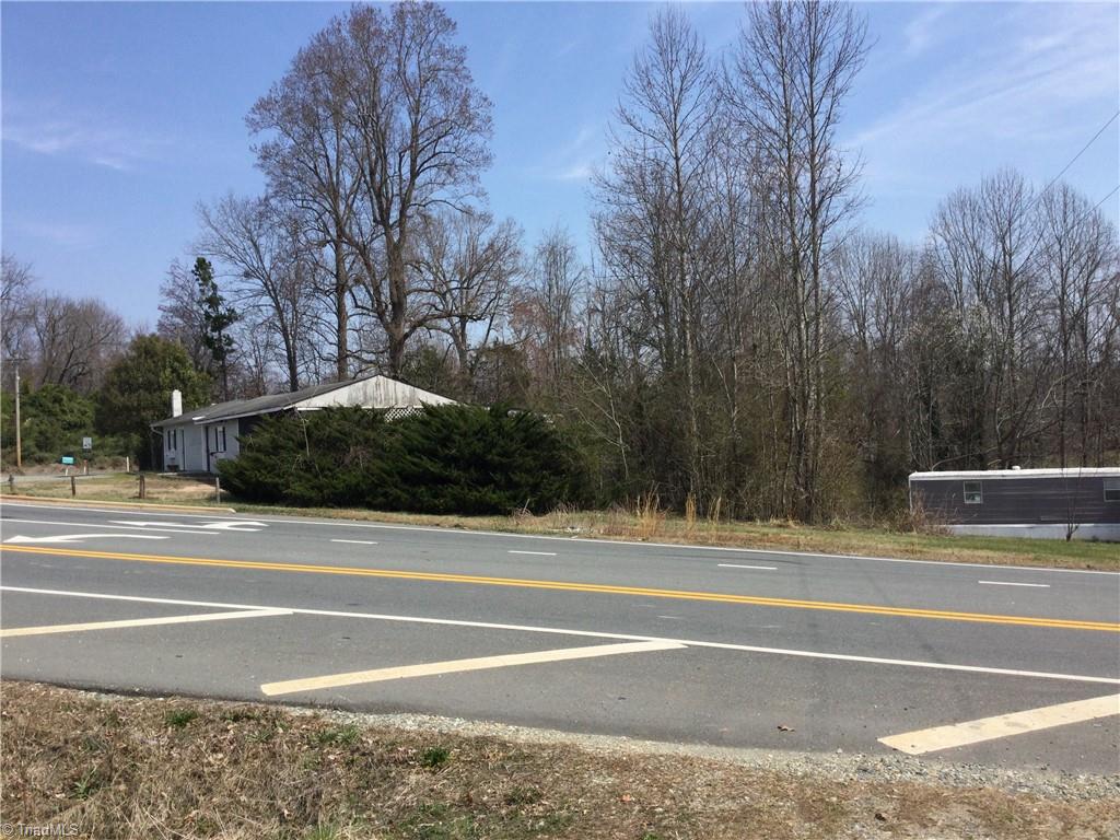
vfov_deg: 45.4
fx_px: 1003
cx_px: 560
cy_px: 420
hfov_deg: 58.4
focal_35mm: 31
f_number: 2.4
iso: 25
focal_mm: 3.3
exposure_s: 1/1294
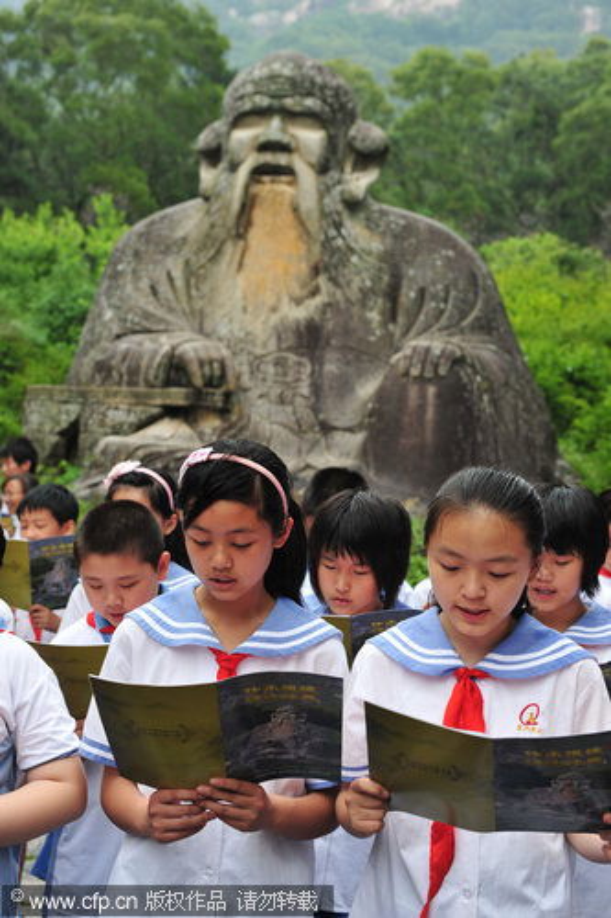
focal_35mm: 56
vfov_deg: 35.7
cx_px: 306
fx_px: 1427
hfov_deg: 24.2
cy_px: 459
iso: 200
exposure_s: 1/160
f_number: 5.6
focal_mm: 56
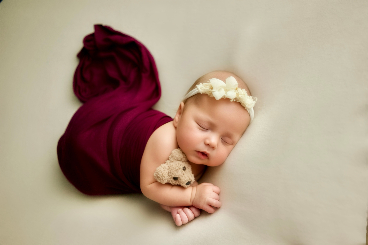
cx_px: 184
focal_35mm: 35
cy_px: 122
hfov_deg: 54.4
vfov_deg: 37.9
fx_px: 358
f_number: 2.8
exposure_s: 1/125
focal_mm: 35
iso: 400
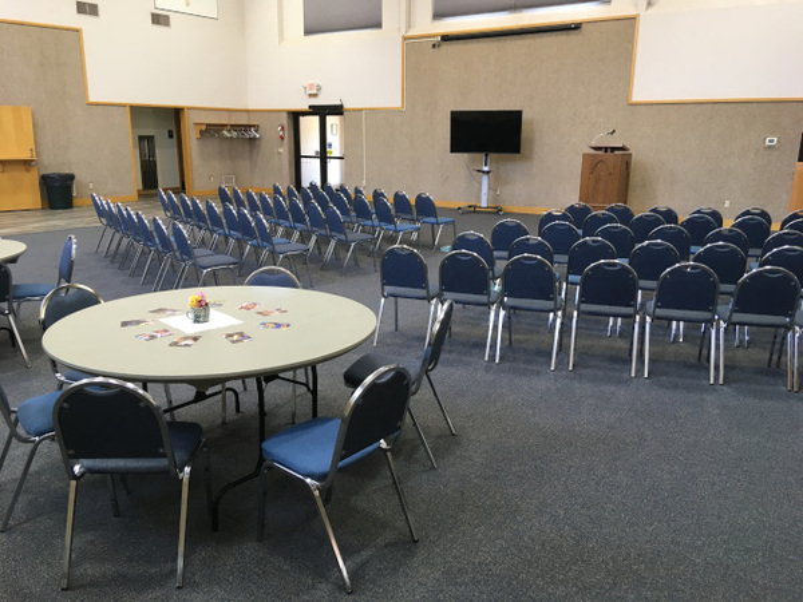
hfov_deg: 61.7
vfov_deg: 48.2
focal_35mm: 29
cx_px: 402
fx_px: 673
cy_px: 301
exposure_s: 1/30
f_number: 2.2
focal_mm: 4.15
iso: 80
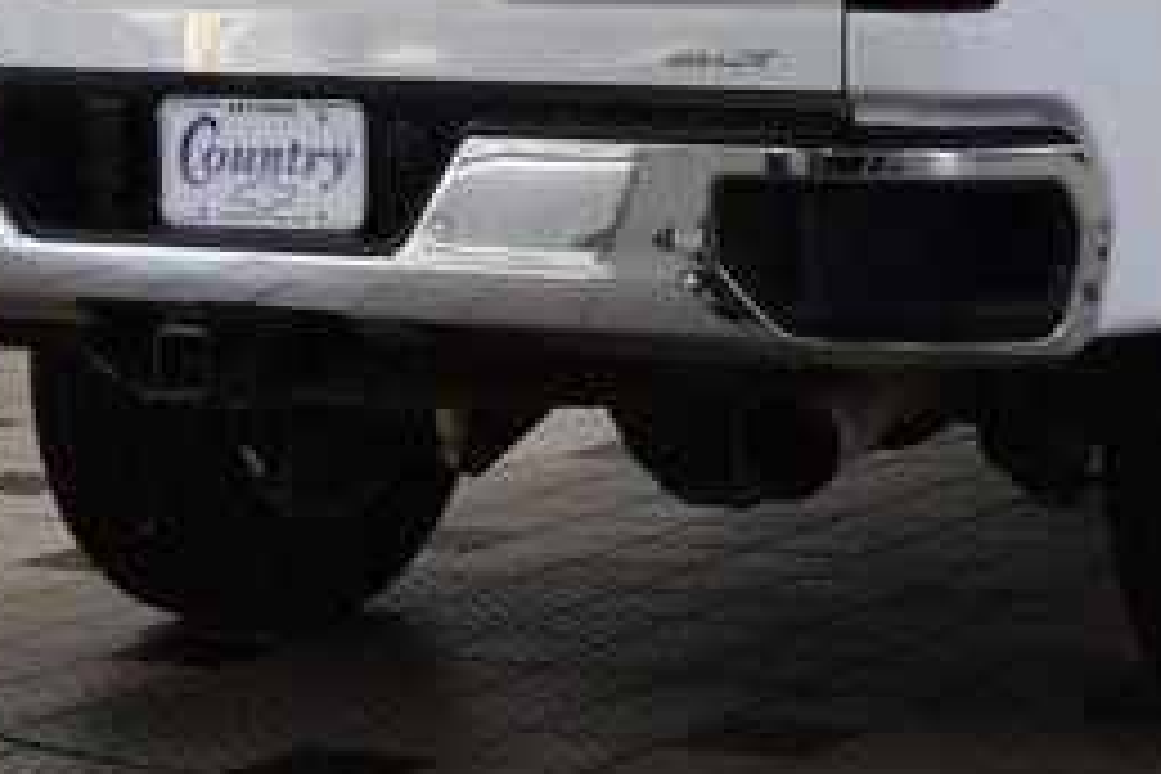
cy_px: -34
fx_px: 4321
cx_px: 940
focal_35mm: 134
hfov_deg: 15.2
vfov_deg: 10.1
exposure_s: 1/60
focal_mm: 36
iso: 1600
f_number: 8
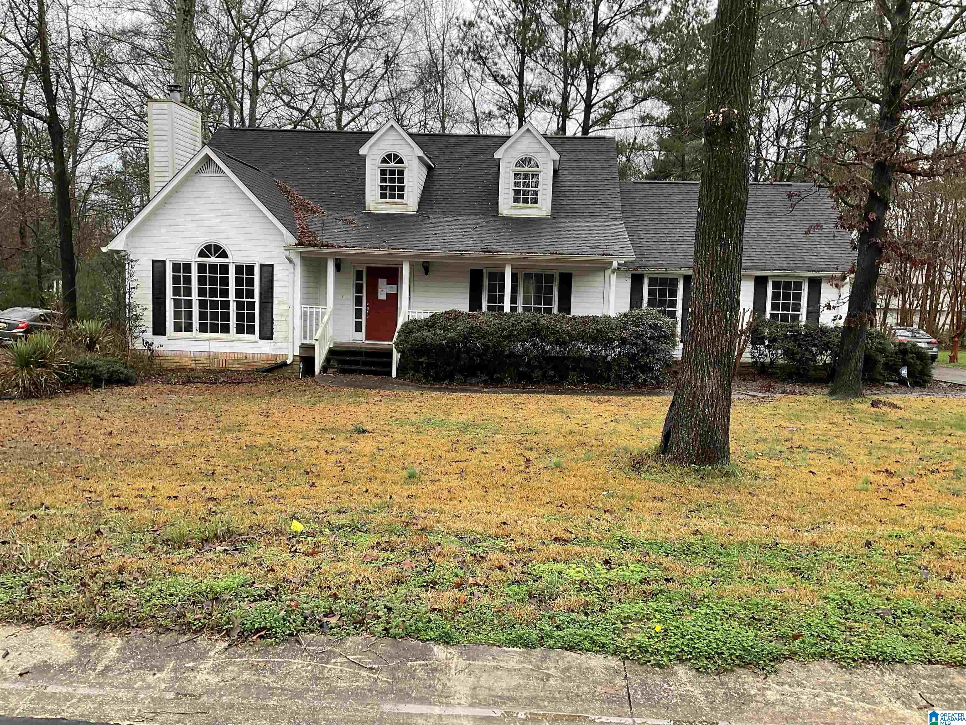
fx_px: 809
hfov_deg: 61.7
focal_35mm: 29
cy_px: 362
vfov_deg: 48.2
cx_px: 483
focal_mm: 3
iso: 20
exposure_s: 1/120
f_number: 1.8
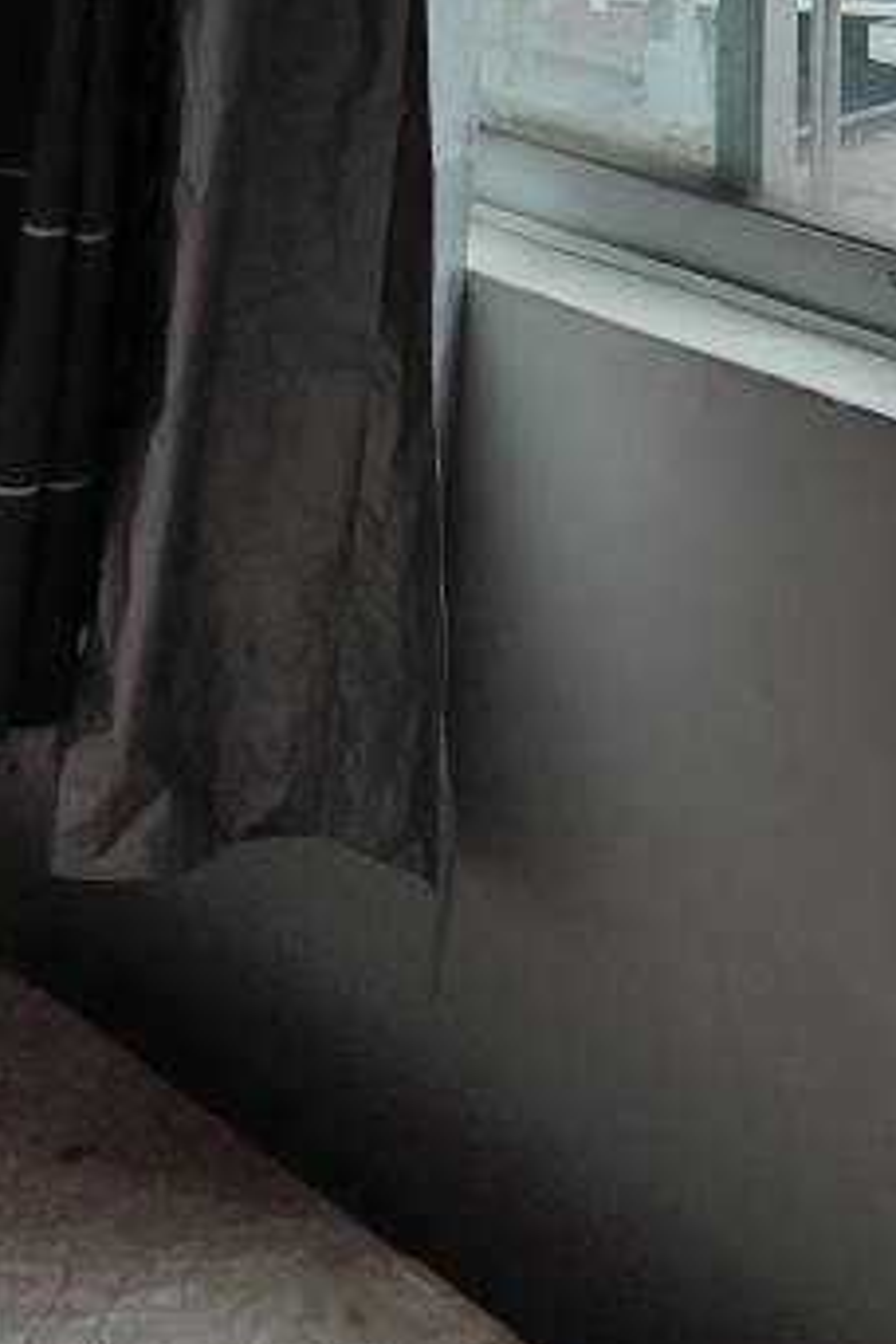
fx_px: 3024
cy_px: -462
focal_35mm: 81
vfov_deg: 22.2
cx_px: 837
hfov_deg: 16.6
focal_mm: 5.96
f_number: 1.75
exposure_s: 1/50
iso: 81
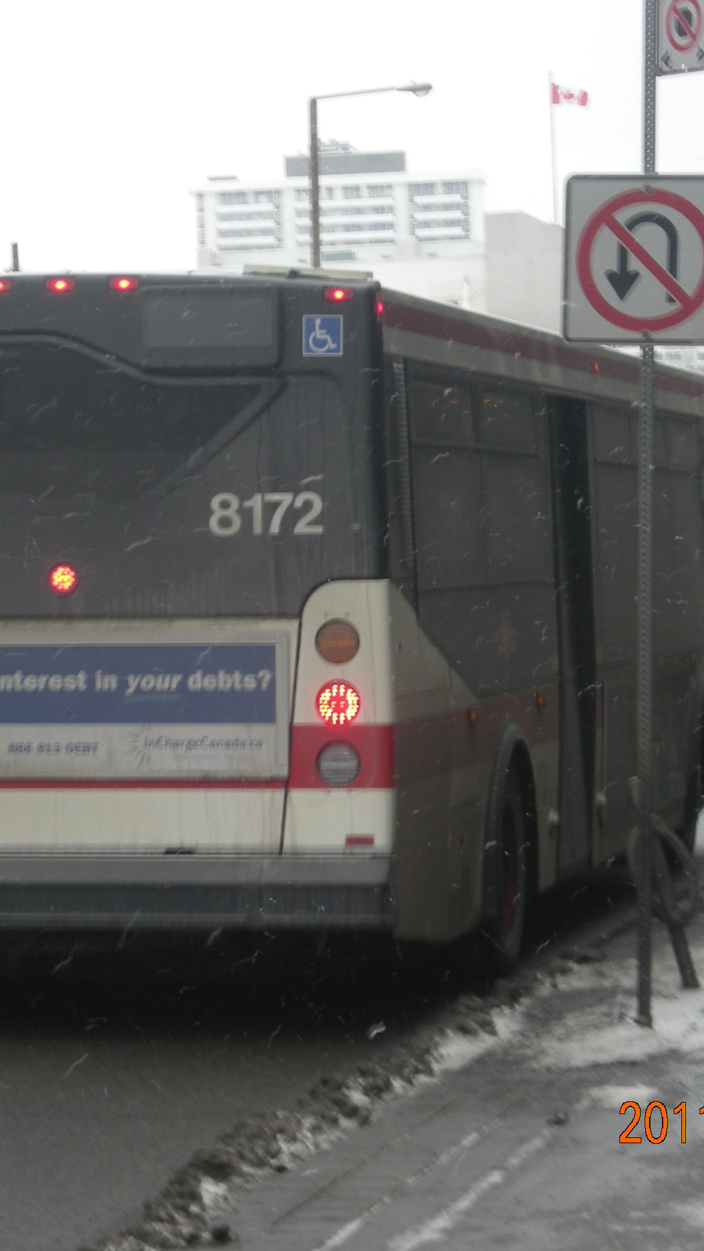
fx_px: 5078
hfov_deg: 7.9
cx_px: 296
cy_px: 626
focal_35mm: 153
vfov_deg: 14.1
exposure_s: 1/59.6
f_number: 4.7
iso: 70
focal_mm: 17.1
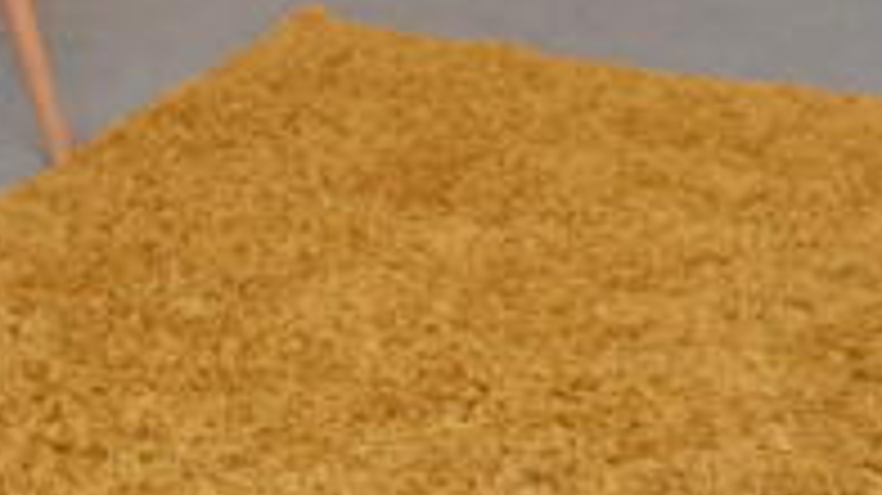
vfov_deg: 12.9
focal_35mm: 82
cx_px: 108
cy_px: -484
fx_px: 1917
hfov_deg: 25.2
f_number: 4
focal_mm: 10
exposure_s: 1/125
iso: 1100
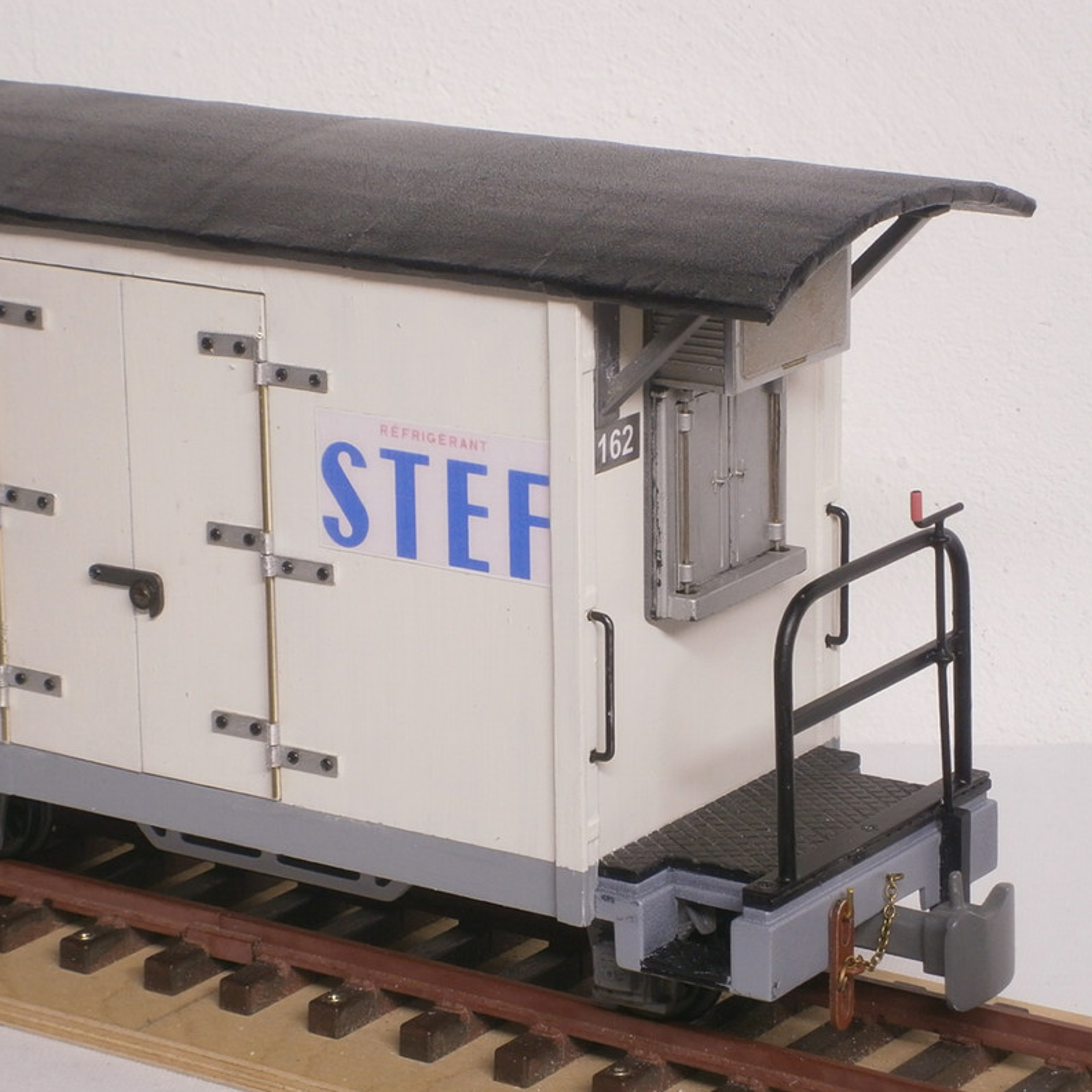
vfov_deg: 14.5
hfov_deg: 14.5
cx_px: 369
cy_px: 547
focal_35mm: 120
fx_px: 4283
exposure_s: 1/4
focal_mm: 17.8
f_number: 5.4
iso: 125
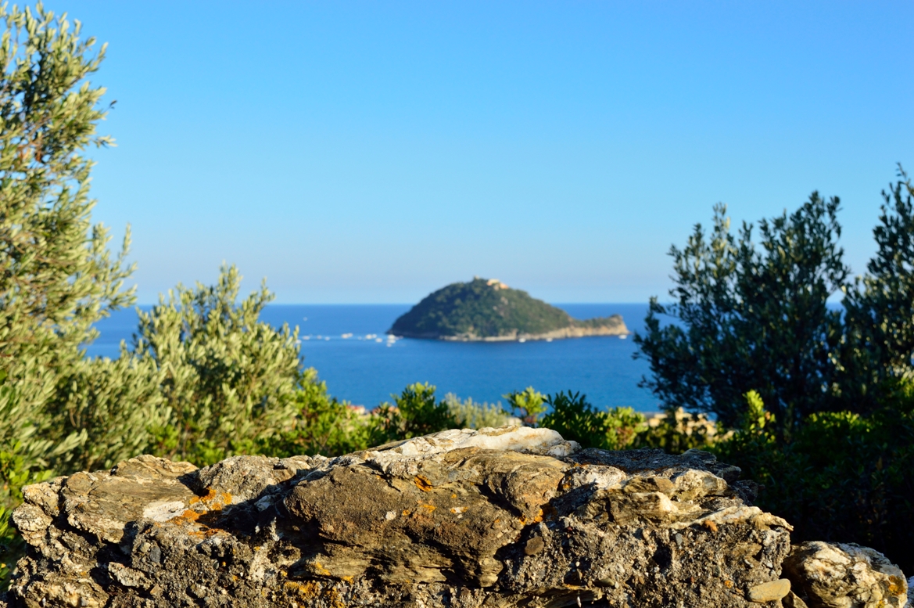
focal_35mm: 54
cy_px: 304
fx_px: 1370
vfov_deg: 25.0
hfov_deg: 36.9
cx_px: 457
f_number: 10
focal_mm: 36
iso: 200
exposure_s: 1/400
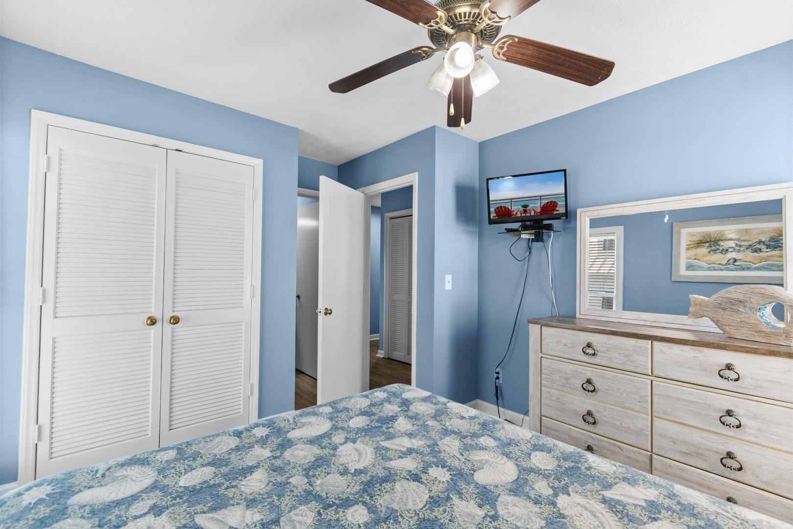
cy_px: 264
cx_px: 396
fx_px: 330
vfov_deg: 77.3
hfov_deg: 100.4
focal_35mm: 15
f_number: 4.5
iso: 100
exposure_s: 1/25
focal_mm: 10
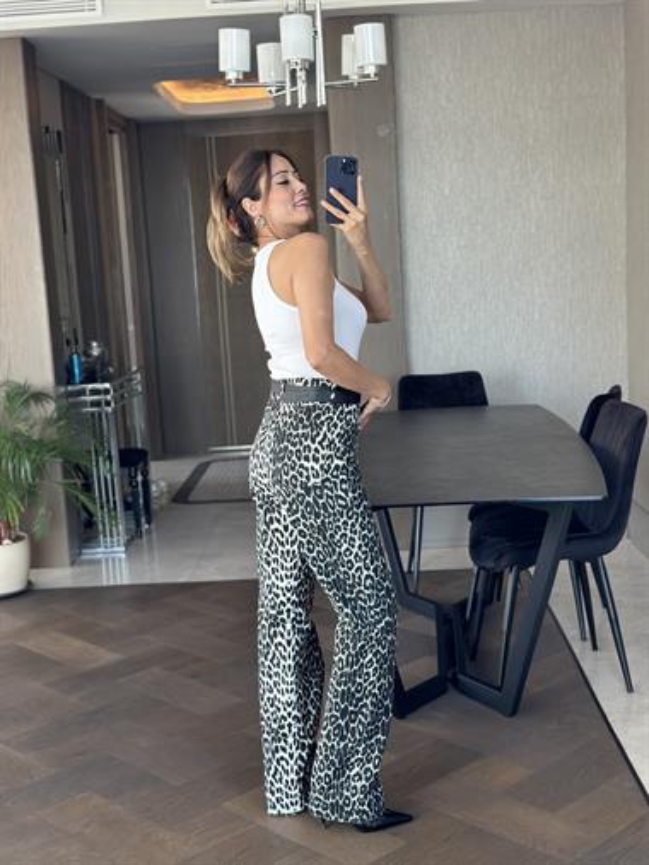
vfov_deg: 39.6
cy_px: 432
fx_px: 1199
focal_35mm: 48
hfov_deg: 30.3
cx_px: 324
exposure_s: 1/75
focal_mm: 6.86
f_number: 1.78
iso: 125
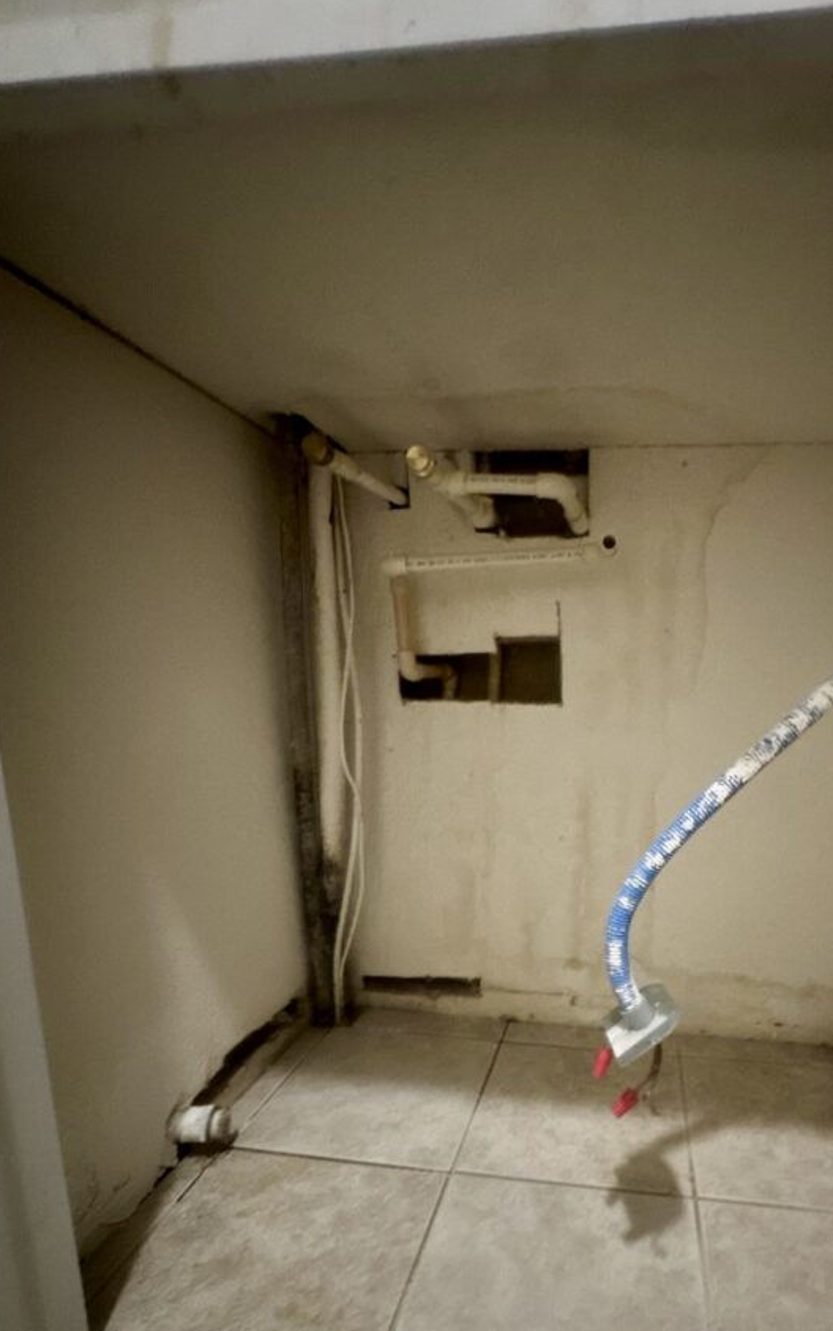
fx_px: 653
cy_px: 800
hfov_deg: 63.2
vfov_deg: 89.9
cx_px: 562
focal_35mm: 18
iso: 1250
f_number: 2.2
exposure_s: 1/30
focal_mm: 2.22
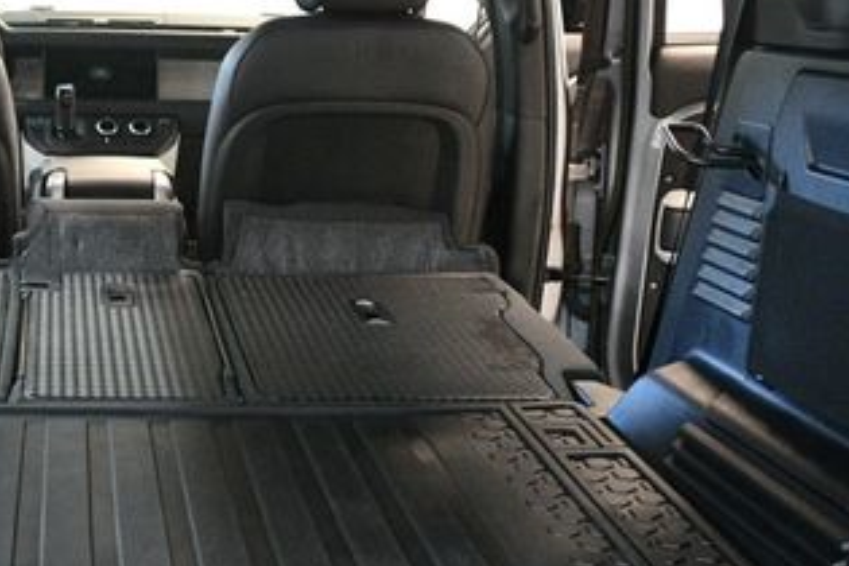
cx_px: 116
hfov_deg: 31.6
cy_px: 334
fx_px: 1438
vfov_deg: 22.2
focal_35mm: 61
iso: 4500
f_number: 3.5
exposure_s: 1/60
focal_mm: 20
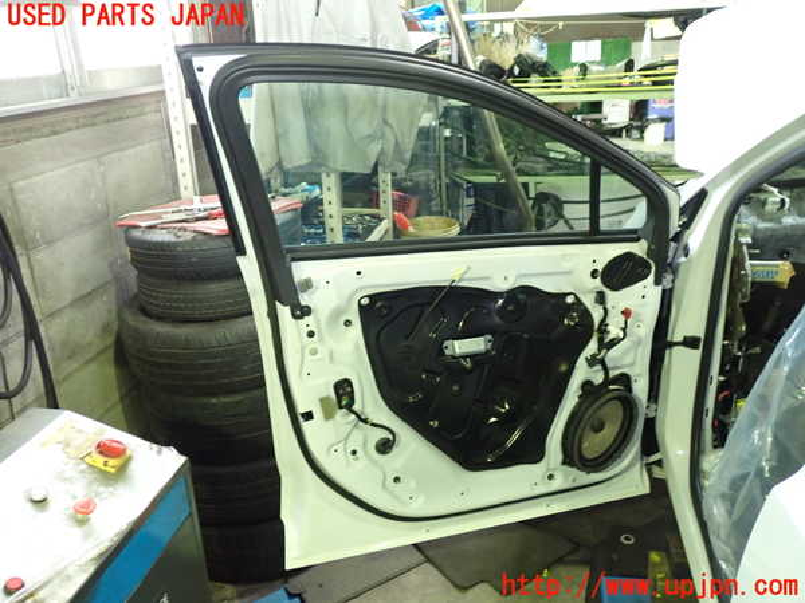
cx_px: 402
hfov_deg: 60.0
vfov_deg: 46.8
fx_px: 698
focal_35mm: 30
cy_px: 302
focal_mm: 5.4
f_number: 2.3
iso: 800
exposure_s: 1/30
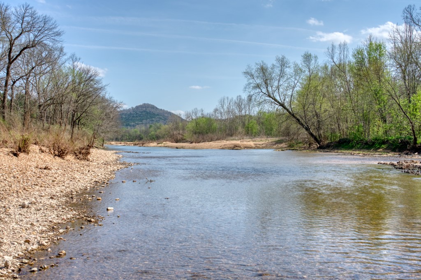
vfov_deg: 29.8
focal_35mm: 45
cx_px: 210
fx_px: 526
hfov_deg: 43.6
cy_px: 140
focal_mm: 45
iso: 100
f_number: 6.3
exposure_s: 1/80
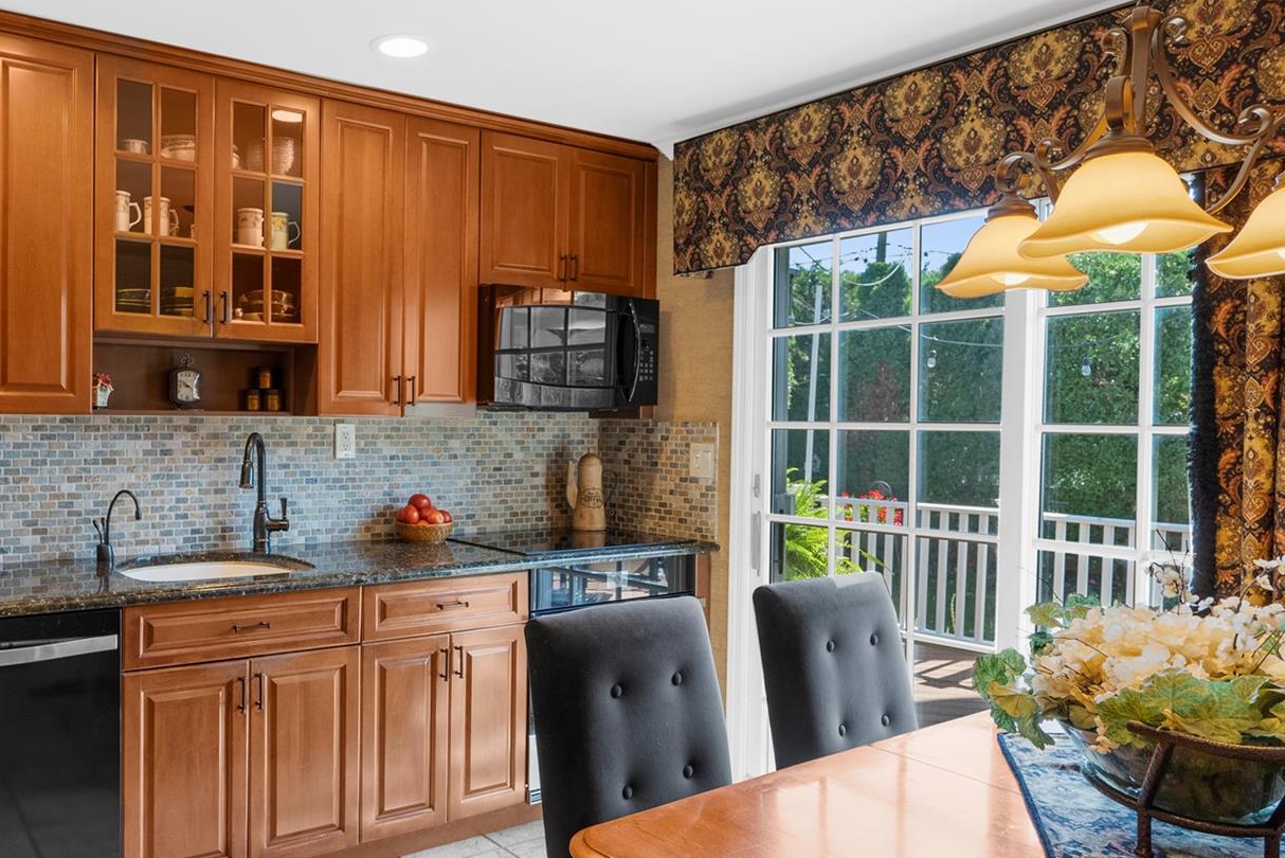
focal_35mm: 27
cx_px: 414
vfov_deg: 47.9
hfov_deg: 65.3
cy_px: 445
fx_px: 964
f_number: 7.1
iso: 800
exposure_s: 1/160
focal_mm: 16
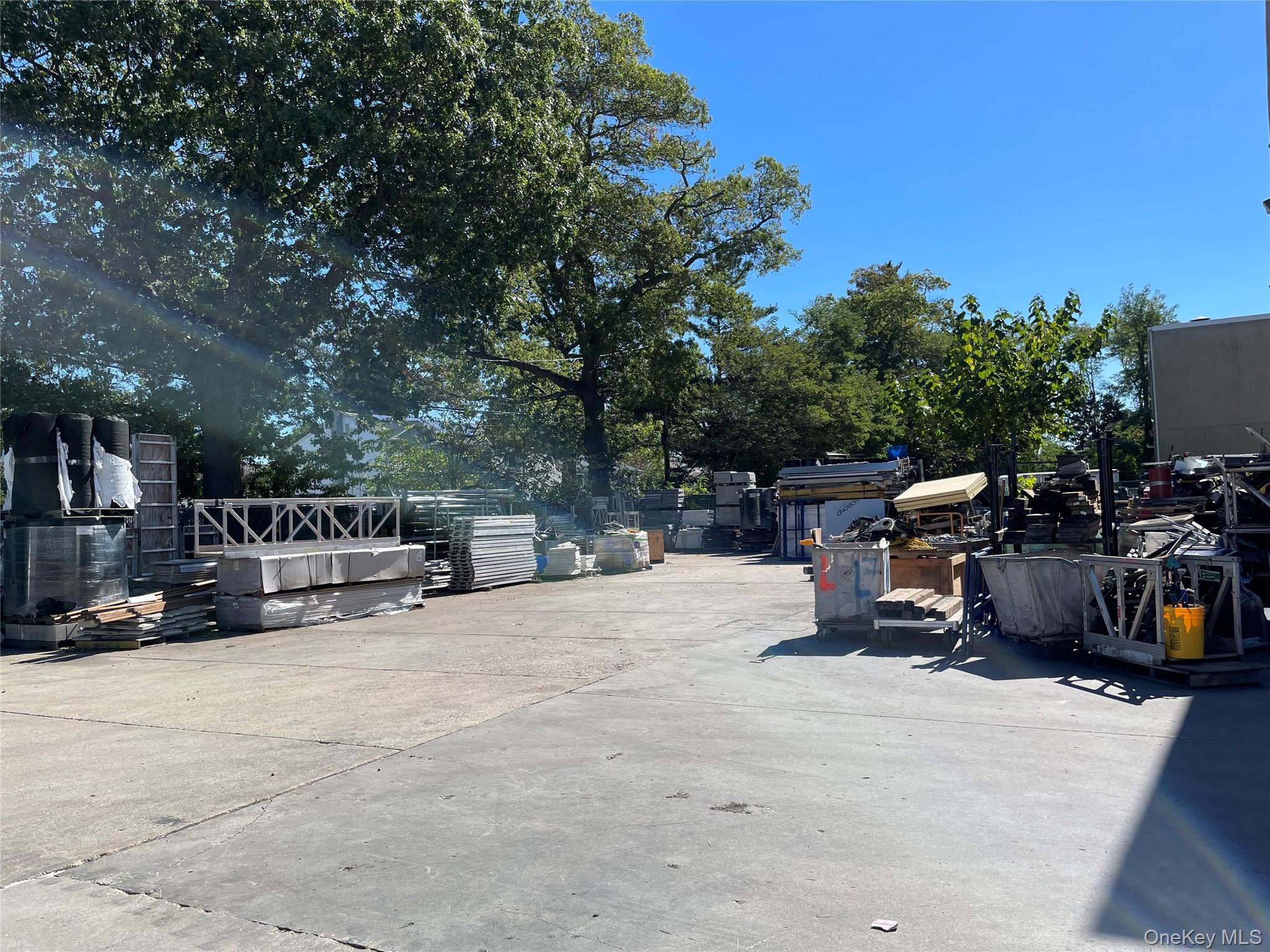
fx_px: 954
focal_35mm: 26
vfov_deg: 53.1
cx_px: 635
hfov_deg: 67.3
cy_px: 476
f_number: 1.6
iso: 32
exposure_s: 1/3205
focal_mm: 4.2
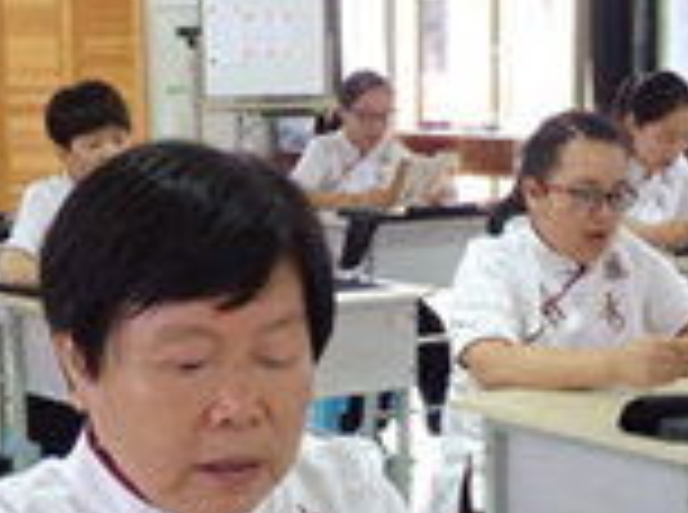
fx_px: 2042
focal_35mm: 103
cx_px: 409
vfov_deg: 14.1
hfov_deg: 19.1
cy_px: 477
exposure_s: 1/50
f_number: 3.8
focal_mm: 8
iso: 800
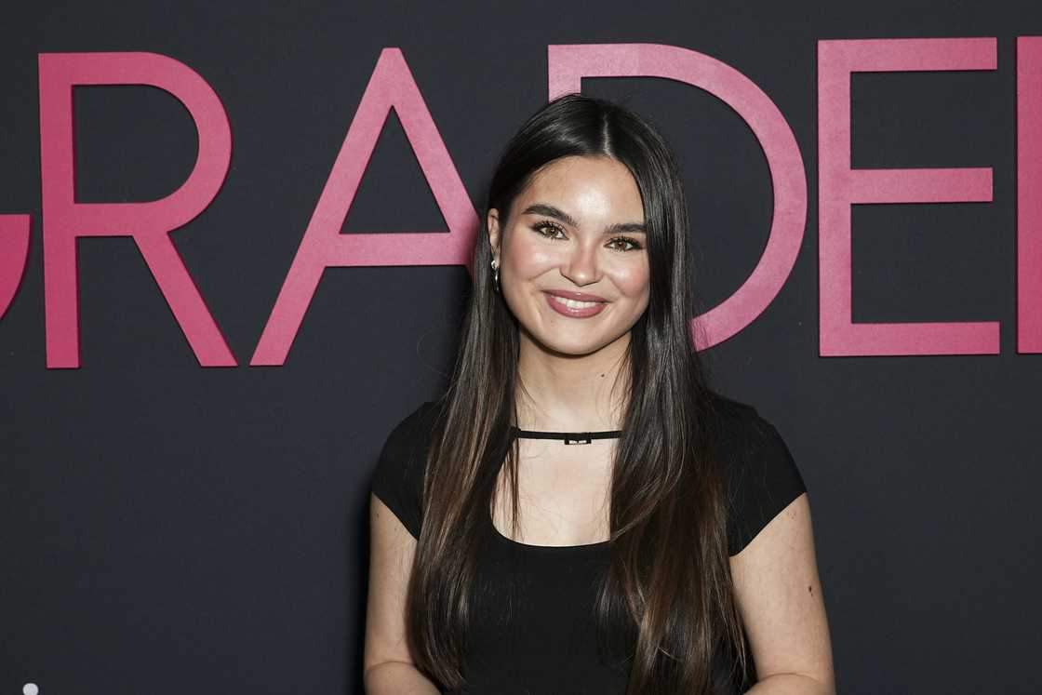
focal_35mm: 67
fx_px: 1939
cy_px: 348
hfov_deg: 30.1
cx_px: 521
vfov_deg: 20.3
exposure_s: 1/200
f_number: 5.6
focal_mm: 45
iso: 800
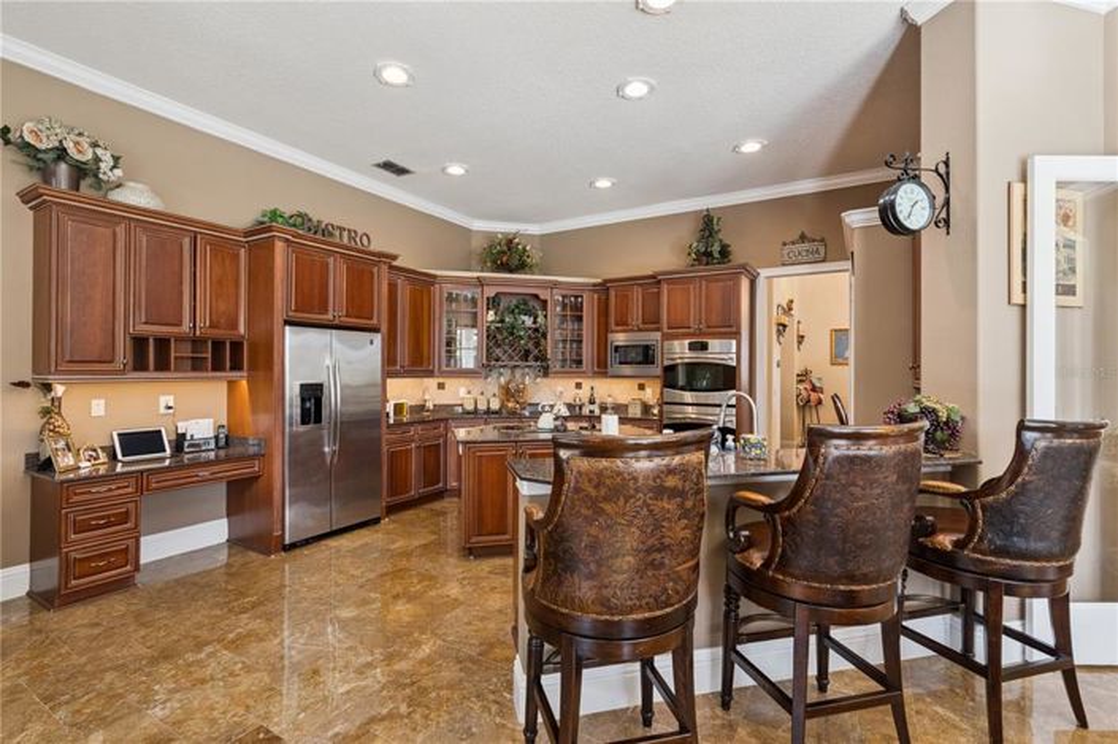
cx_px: 559
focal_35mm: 16
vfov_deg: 73.7
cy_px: 372
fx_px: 497
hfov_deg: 96.8
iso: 1250
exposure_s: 1/40
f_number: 10
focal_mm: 16
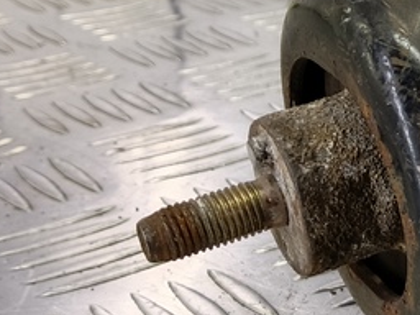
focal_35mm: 92
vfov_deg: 16.0
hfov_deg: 18.6
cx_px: 645
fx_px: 1116
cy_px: 87
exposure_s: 1/33.3
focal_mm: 4.11
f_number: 1.6
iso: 163
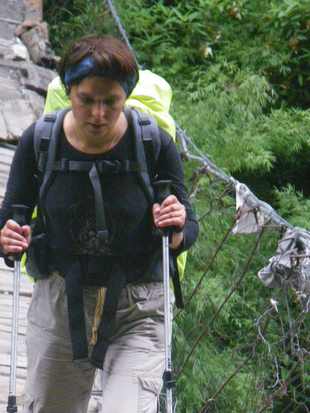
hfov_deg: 6.3
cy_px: 292
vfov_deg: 8.5
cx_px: 114
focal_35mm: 234
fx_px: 2794
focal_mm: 25
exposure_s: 1/160
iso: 800
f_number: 5.5
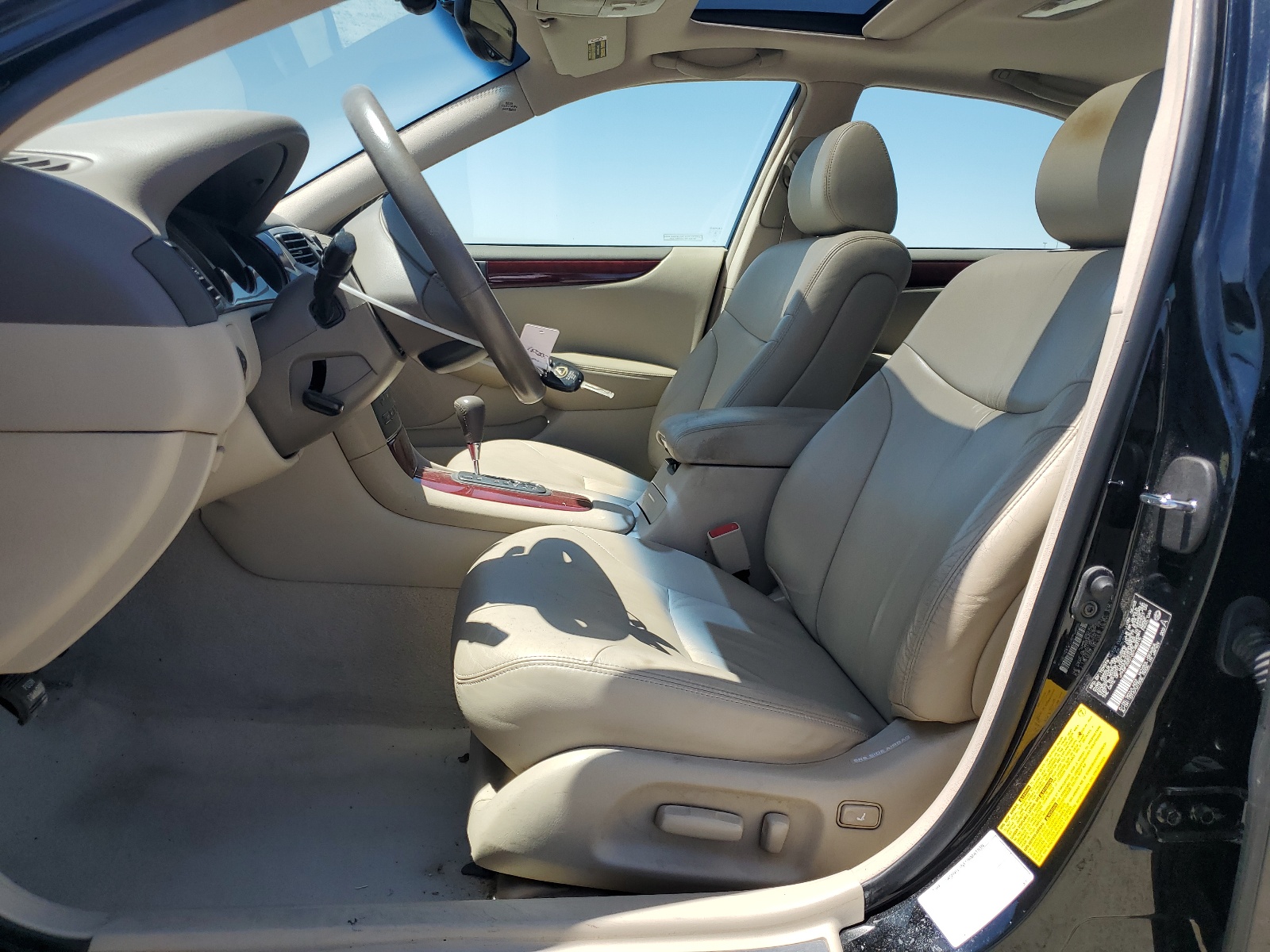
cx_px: 635
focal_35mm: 26
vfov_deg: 53.1
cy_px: 476
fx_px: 954
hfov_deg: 67.3
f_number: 1.5
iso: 50
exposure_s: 1/1667
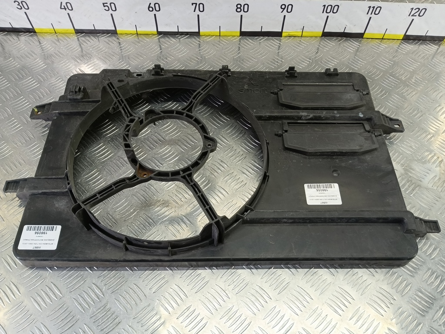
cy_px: 167
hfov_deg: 73.9
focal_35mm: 23
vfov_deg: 58.9
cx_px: 222
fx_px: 296
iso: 149
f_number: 1.6
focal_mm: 4.11
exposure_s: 1/50
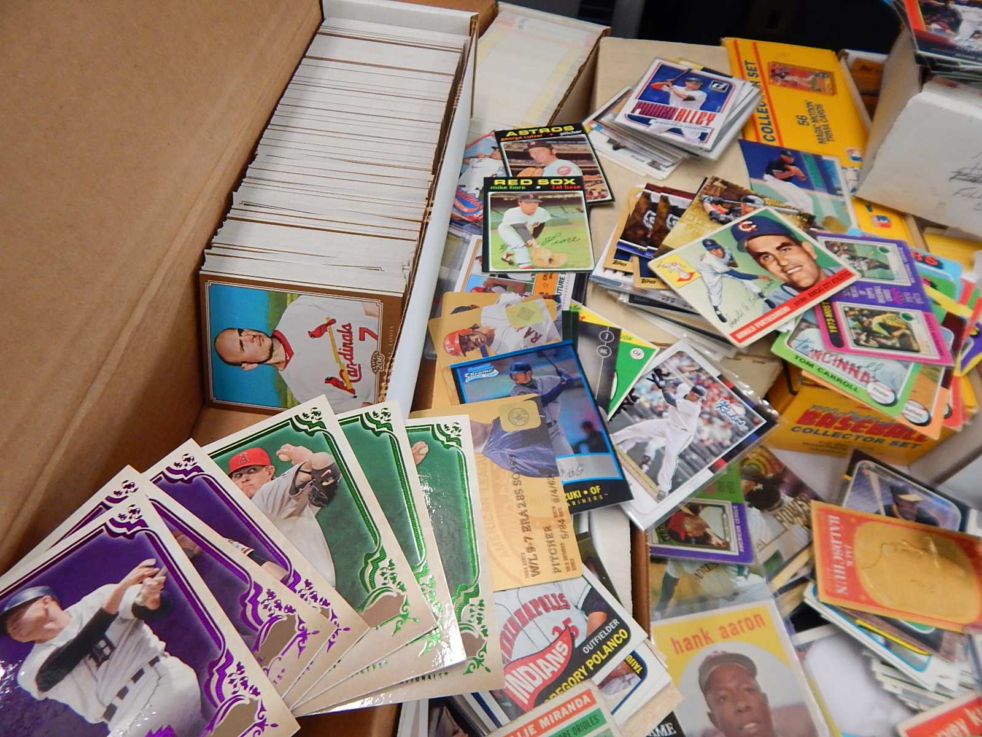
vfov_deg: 61.1
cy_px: 368
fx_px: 624
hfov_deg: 76.4
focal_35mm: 22
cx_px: 491
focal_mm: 4
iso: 400
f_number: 3
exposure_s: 1/60
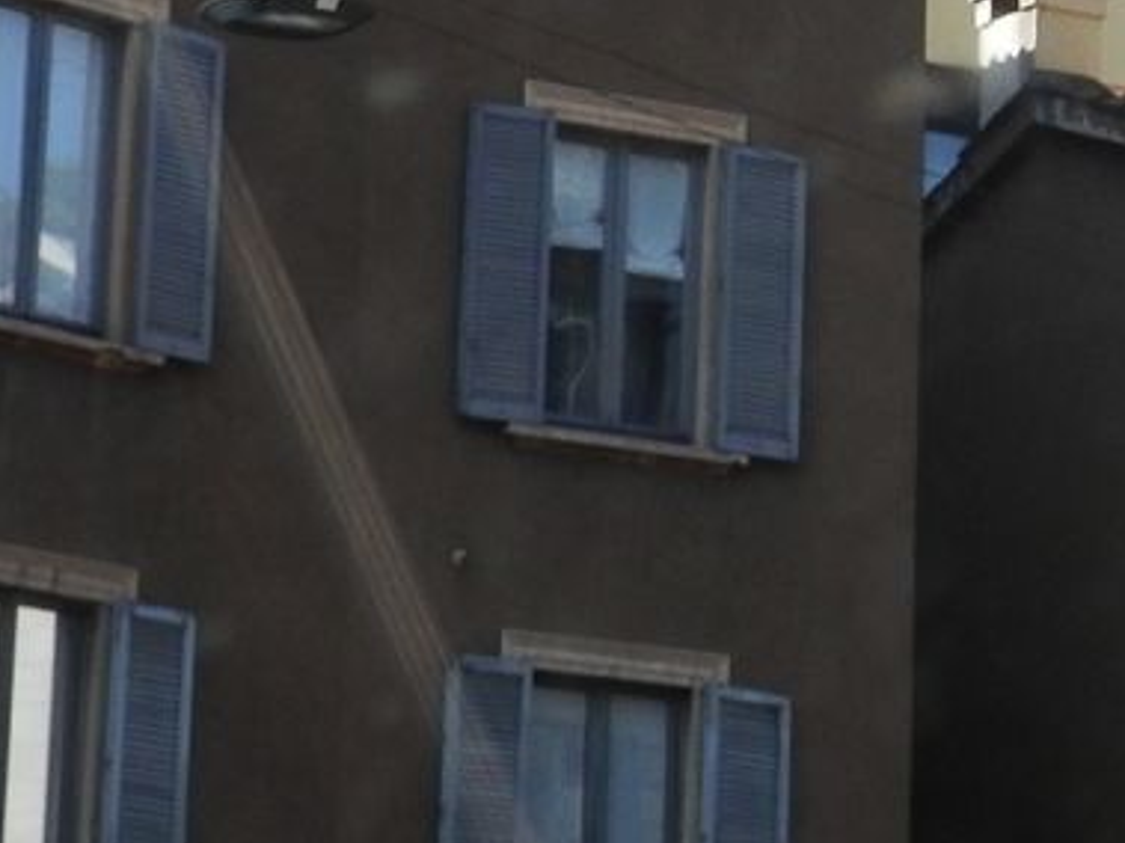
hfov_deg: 10.3
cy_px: 59
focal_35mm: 190
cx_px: 1226
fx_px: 6173
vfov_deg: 7.8
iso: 80
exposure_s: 1/250
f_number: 3.8
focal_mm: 8
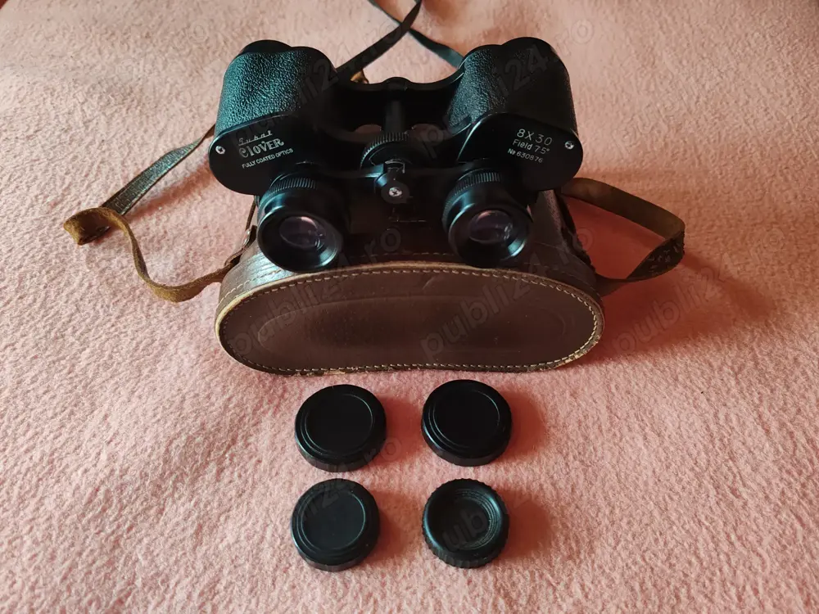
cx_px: 410
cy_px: 307
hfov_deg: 65.3
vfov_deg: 51.4
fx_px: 639
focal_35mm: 27
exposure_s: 1/50
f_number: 1.9
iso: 2500
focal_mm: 6.12
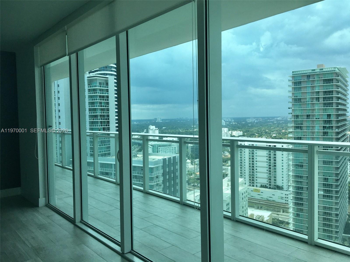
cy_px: 131
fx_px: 293
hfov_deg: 61.7
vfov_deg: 48.2
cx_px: 175
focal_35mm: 29
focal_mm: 4.15
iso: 25
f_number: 2.2
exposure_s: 1/974
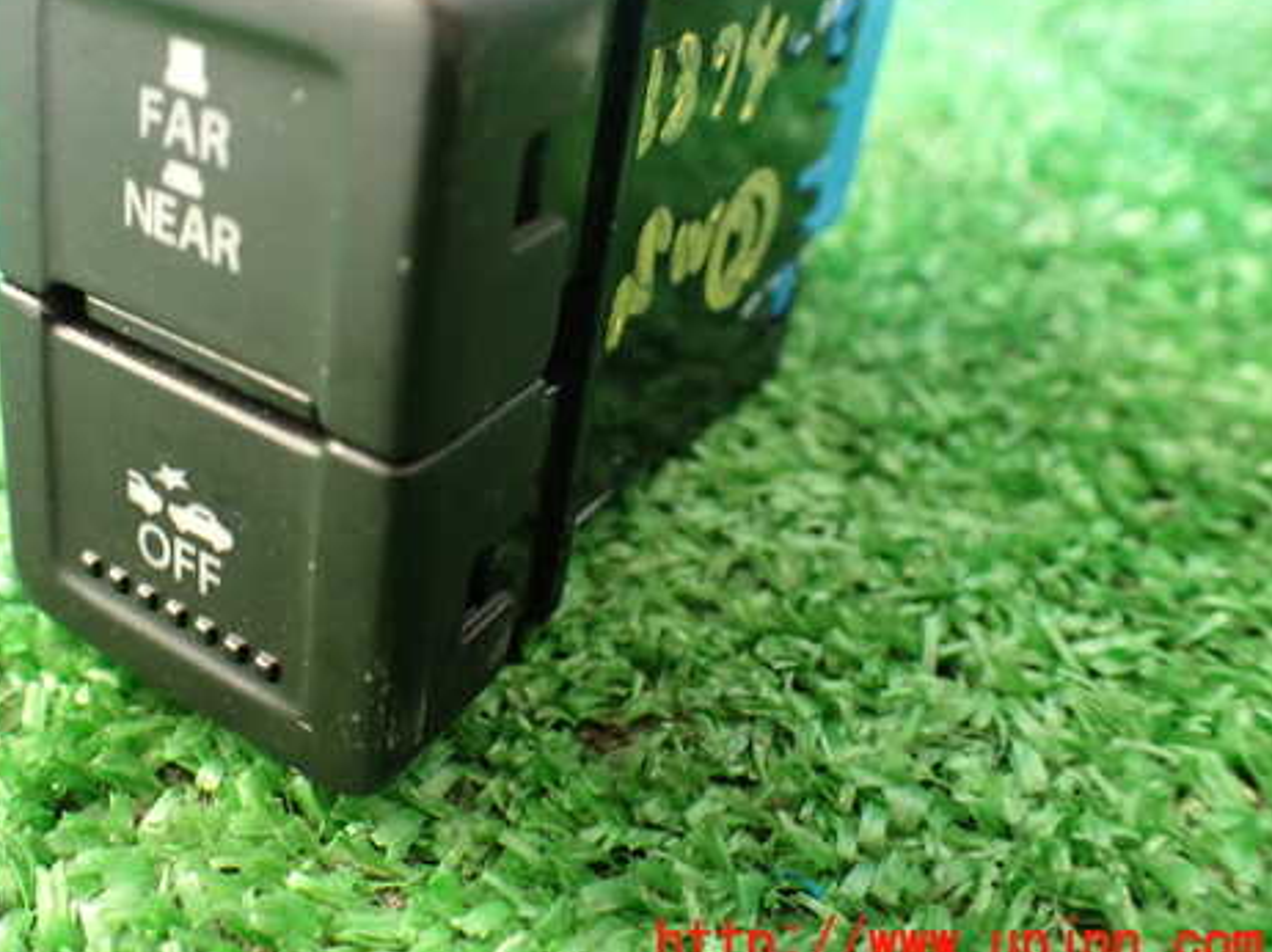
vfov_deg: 36.6
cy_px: 360
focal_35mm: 39
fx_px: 1432
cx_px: 452
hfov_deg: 47.3
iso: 800
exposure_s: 1/60
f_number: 2.3
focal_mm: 5.4
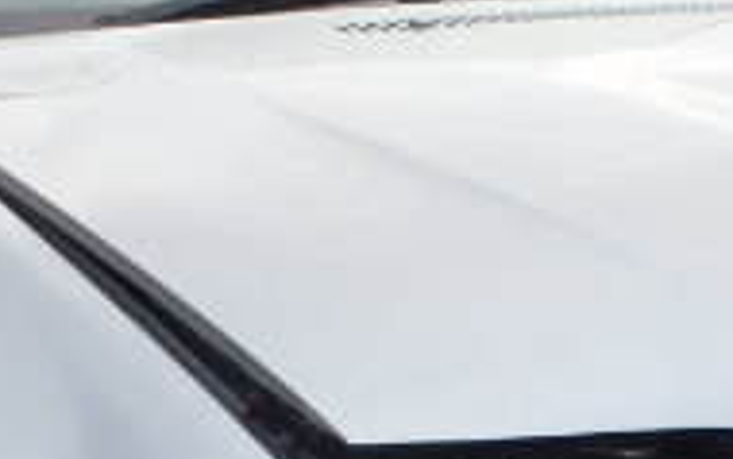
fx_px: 1999
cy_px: 424
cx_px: 594
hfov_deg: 20.5
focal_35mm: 100
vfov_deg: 13.0
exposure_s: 1/60
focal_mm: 5
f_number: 3.9
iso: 160
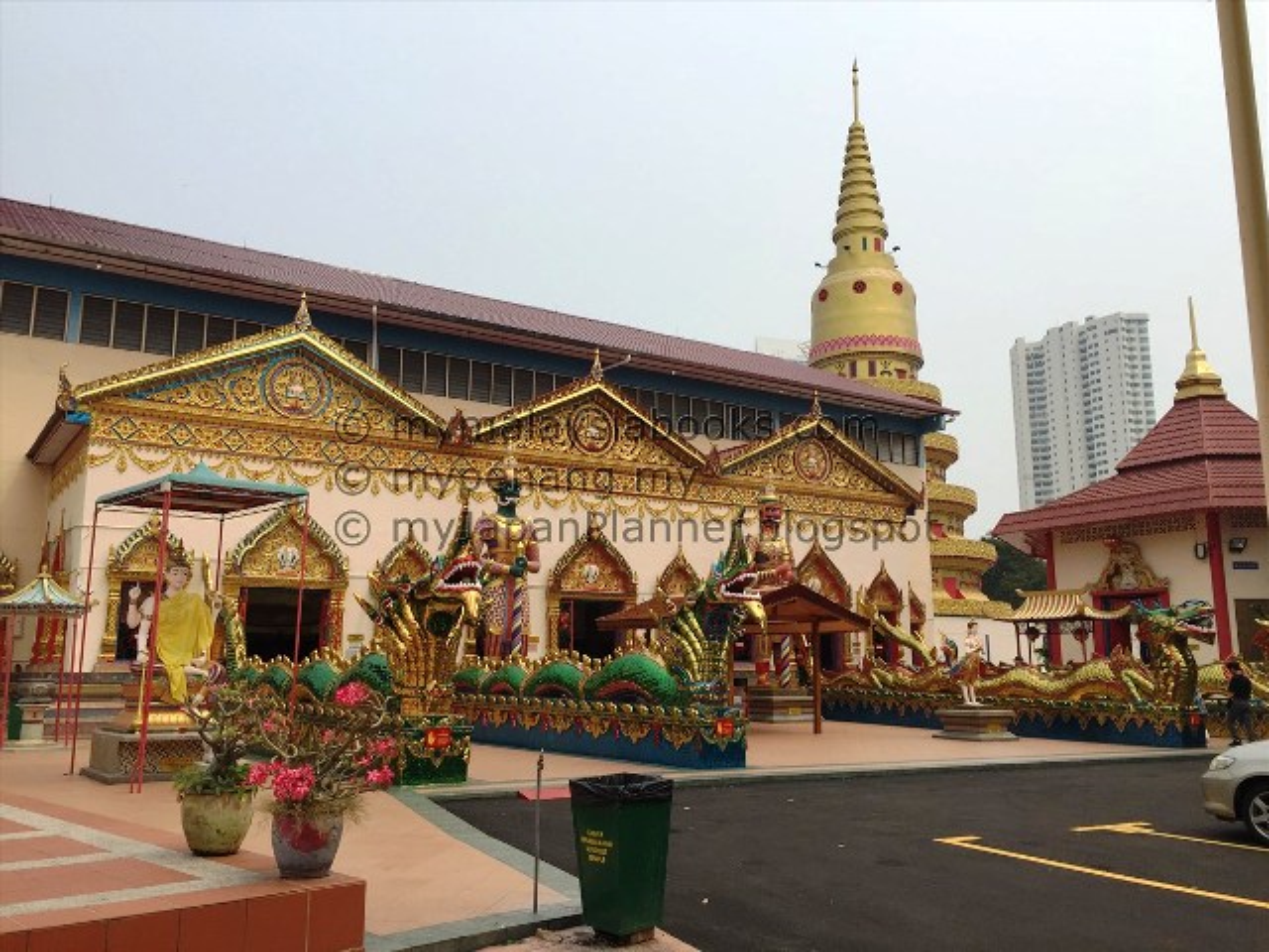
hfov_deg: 61.7
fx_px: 1063
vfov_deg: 48.2
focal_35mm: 29
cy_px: 476
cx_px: 634
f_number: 2.2
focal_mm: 4.15
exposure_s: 1/3597
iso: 32
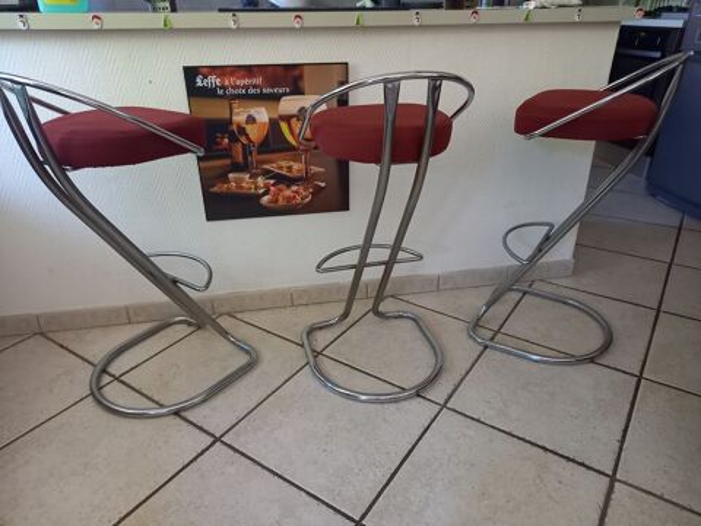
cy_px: 263
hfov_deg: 69.4
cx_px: 350
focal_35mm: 25
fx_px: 506
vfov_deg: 54.9
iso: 400
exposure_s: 1/25
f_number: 1.8
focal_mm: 4.65
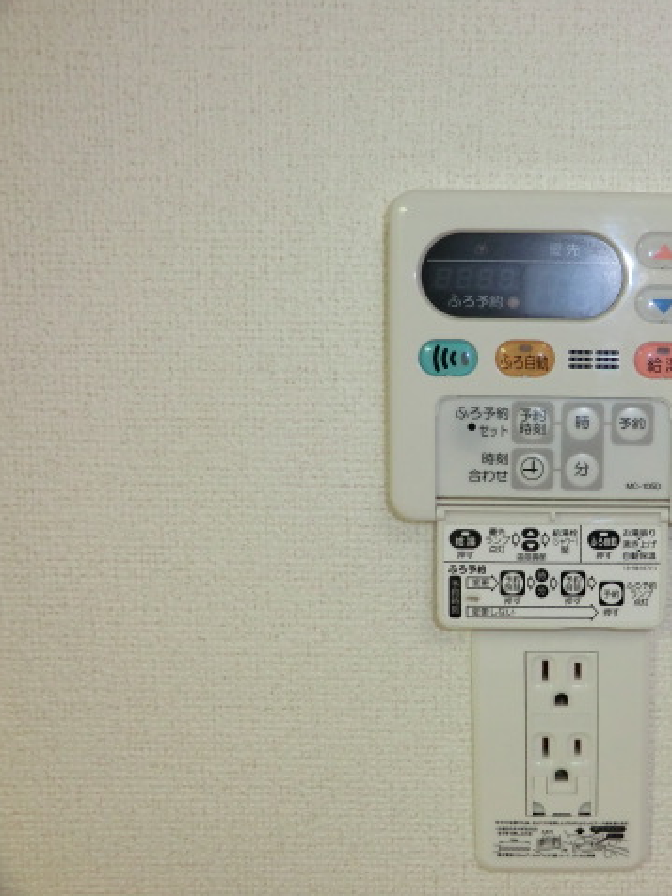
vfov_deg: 47.9
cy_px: 446
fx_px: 1009
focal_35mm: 39
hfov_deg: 35.0
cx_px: 585
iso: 250
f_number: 3.5
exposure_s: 1/60
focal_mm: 5.2
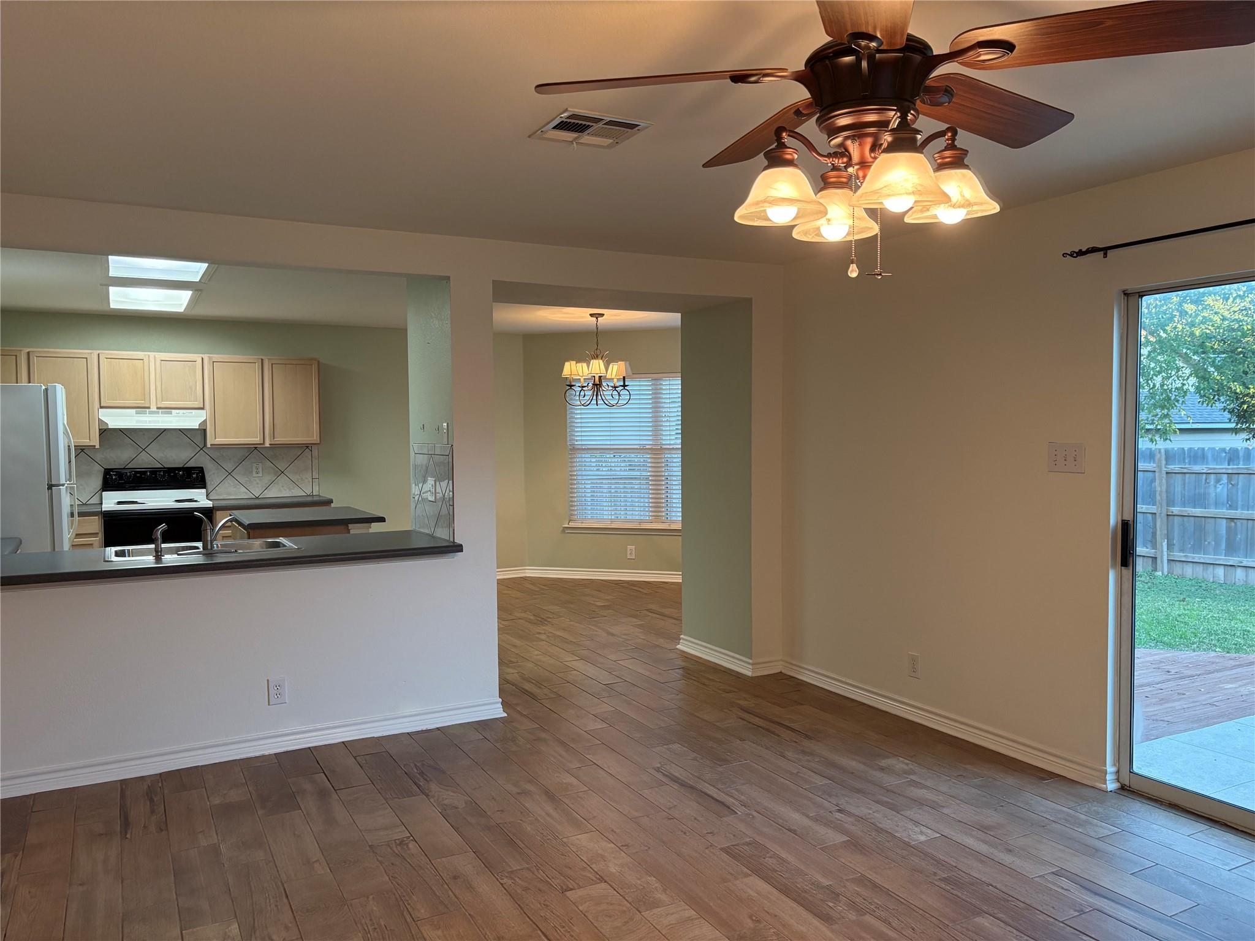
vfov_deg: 53.1
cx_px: 628
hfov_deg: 67.3
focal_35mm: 26
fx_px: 943
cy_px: 470
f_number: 1.6
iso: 250
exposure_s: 1/120
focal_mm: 5.96
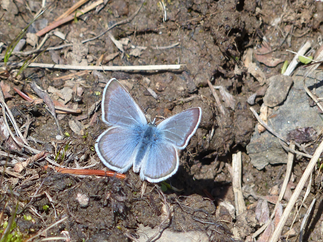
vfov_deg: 1.2
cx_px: 162
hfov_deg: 1.7
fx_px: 11197
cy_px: 121
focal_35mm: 1200
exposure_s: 1/640
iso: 100
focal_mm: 108
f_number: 4
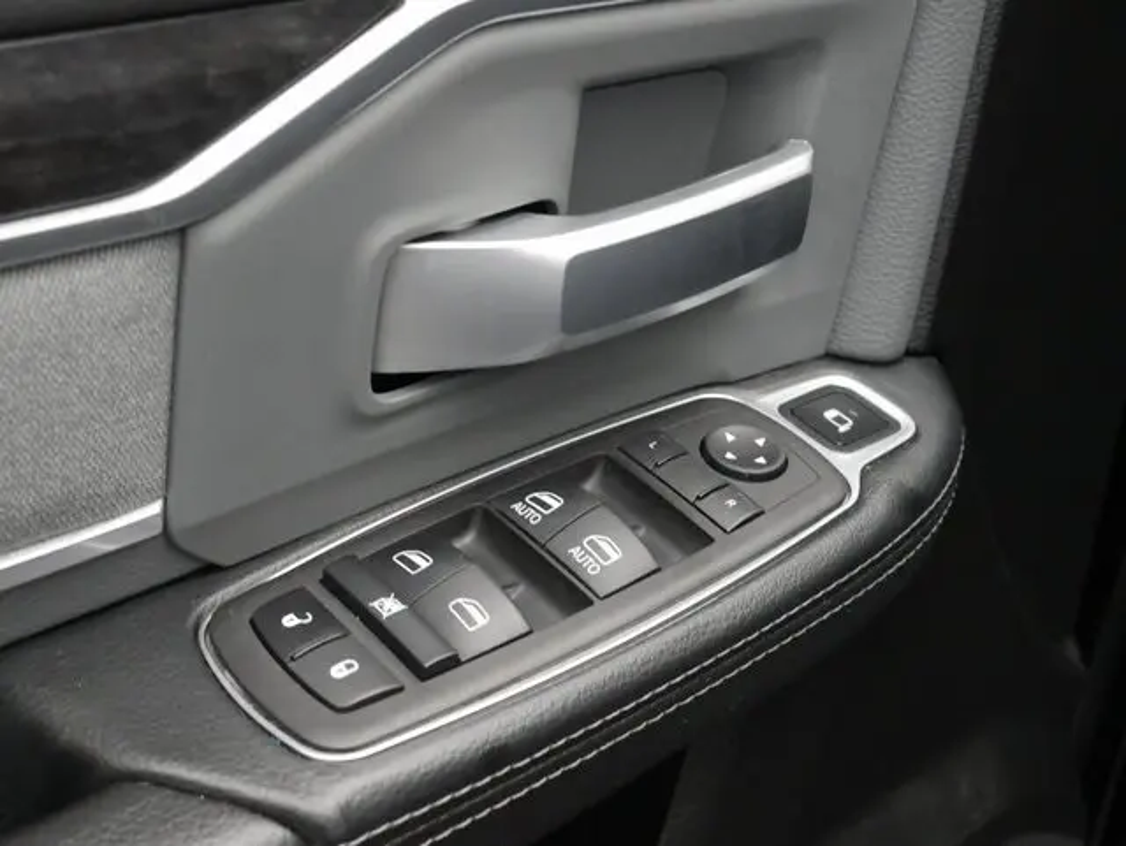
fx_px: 1563
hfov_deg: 39.6
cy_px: 423
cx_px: 563
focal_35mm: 48
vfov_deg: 30.3
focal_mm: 24
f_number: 5.2
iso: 2500
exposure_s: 1/60
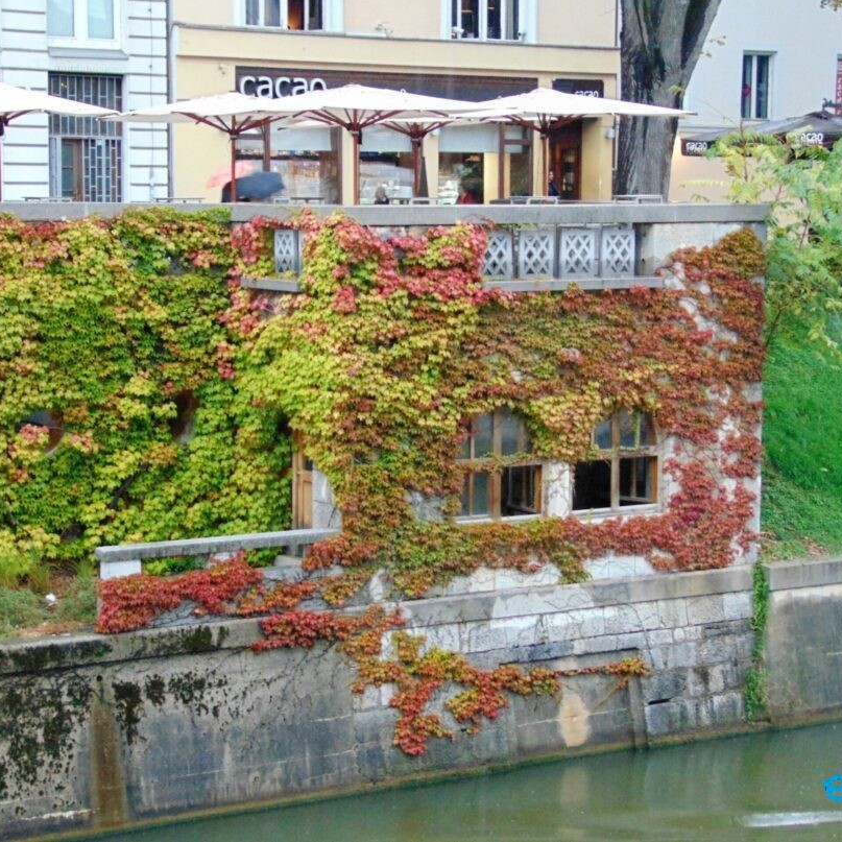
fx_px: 2312
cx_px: 457
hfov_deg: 20.6
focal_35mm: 84
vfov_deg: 20.6
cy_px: 420
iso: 400
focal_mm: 12.8
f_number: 3.7
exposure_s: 1/25
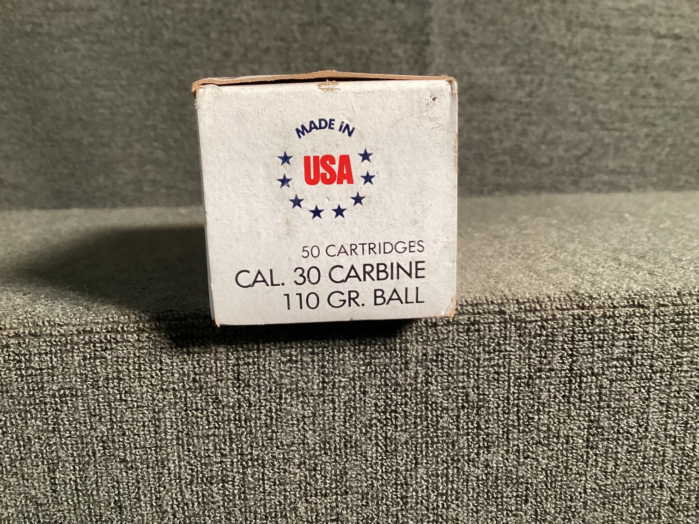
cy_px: 262
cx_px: 350
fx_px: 626
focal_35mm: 31
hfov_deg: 58.3
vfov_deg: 45.4
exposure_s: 1/60
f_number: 2.4
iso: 125
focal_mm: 3.3
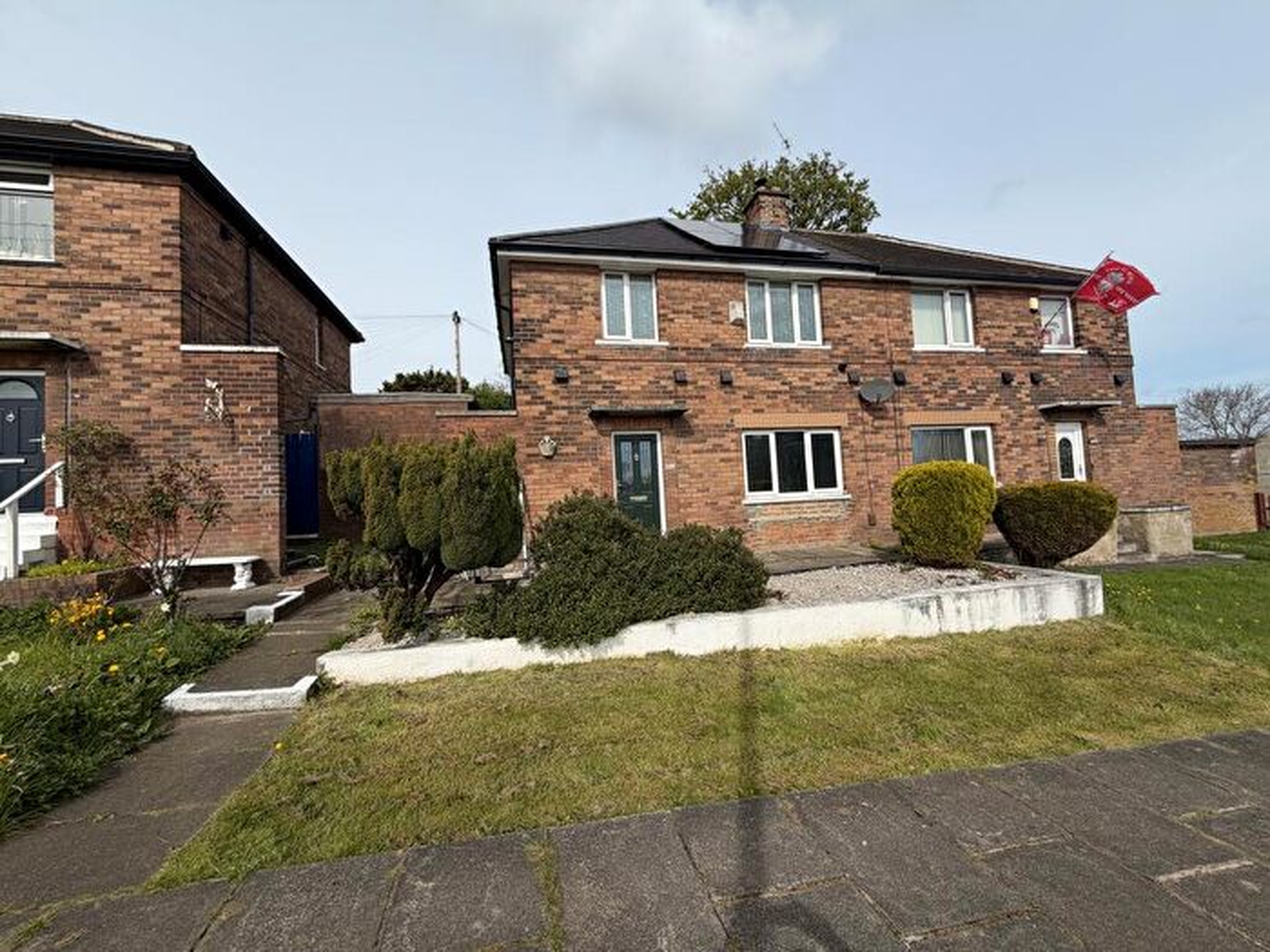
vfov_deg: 85.7
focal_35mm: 14
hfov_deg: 102.1
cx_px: 635
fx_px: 514
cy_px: 476
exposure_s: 1/770
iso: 20
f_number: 2.2
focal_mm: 2.22
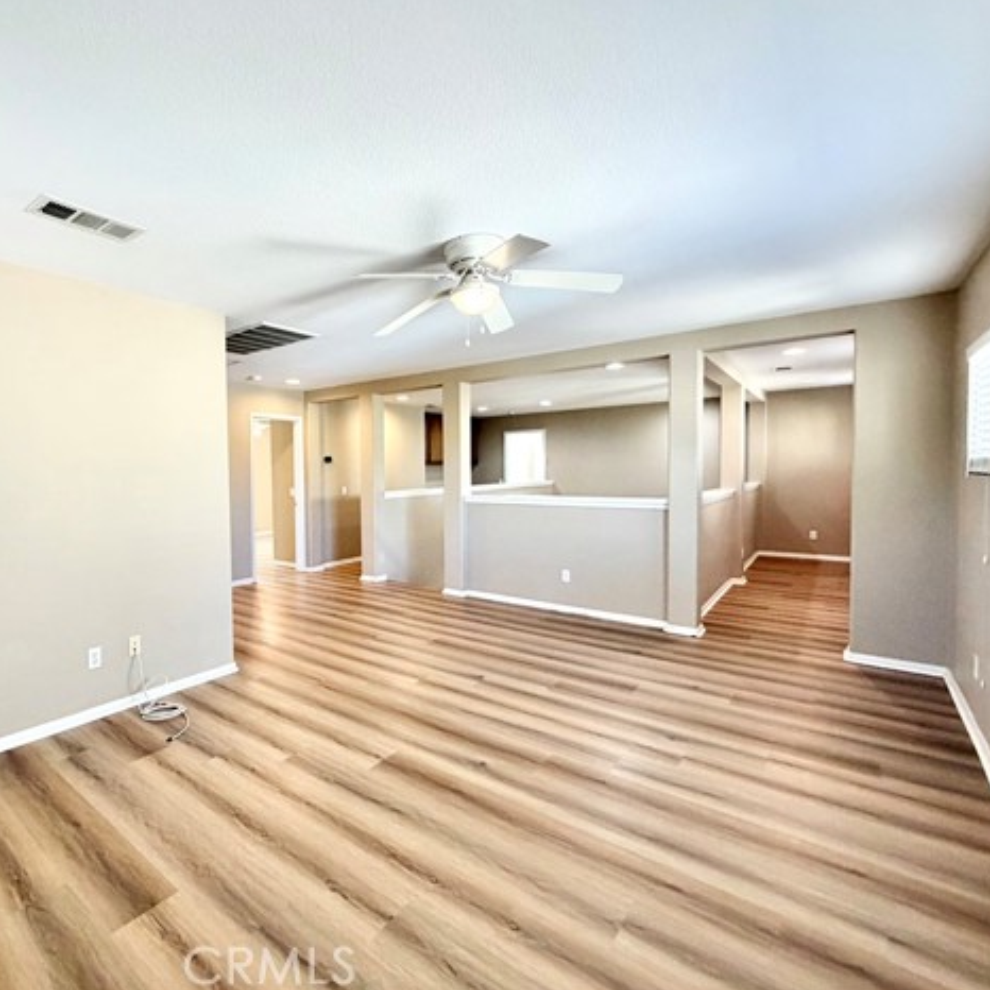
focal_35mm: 17
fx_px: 550
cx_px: 368
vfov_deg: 84.0
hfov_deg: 82.3
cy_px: 487
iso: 200
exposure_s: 1/120
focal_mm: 2.22
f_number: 2.2
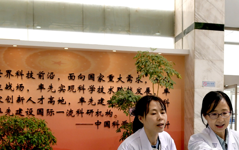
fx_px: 443
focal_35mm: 68
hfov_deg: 29.1
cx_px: 211
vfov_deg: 18.5
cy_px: 160
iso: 1250
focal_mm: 29
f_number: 6.3
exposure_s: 1/160
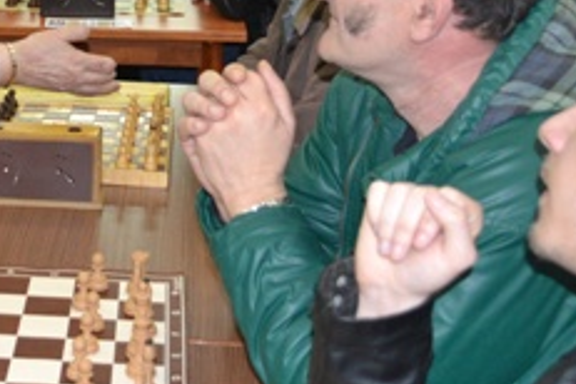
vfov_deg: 16.2
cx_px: 35
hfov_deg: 23.7
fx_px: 1328
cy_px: 11
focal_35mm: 83
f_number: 3.8
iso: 1400
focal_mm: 20
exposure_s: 1/60
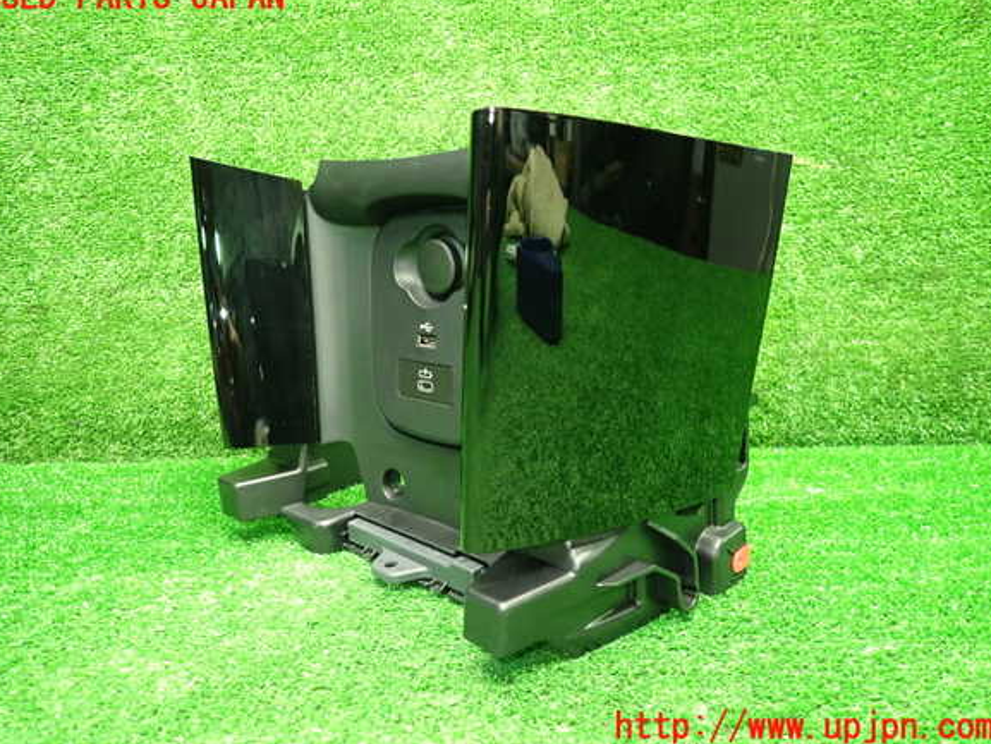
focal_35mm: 26
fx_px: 744
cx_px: 488
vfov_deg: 53.1
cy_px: 363
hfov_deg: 67.3
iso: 640
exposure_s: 1/30
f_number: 2
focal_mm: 4.5
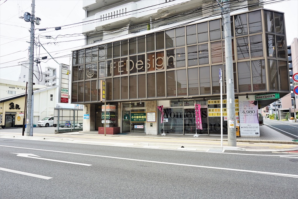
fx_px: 199
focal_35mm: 24
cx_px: 149
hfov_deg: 73.7
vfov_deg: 53.1
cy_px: 100
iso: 100
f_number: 10
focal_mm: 16
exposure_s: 1/100
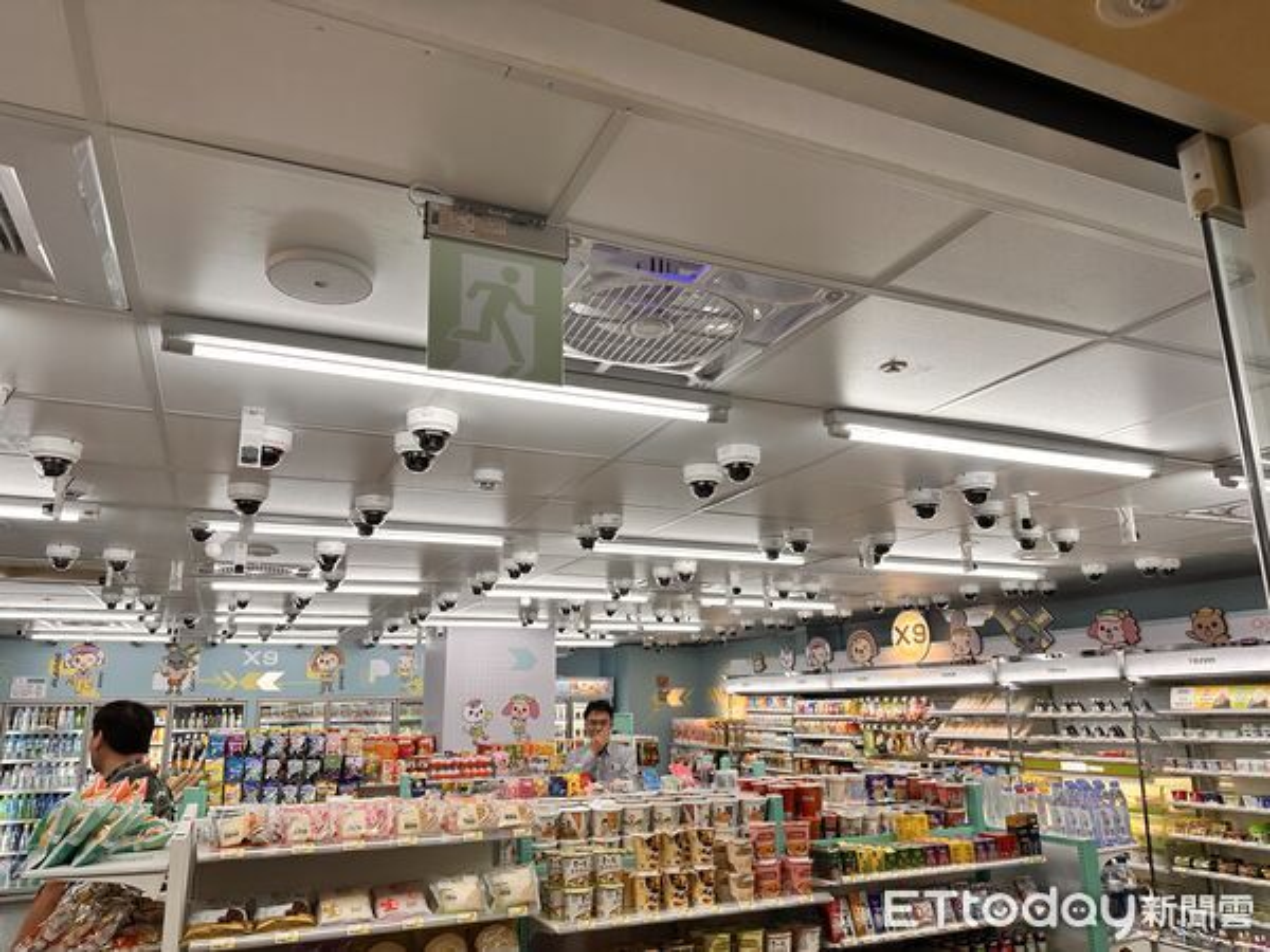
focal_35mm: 24
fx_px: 881
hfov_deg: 71.6
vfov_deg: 56.8
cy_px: 476
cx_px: 635
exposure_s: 1/141
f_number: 1.78
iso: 80
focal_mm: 6.86
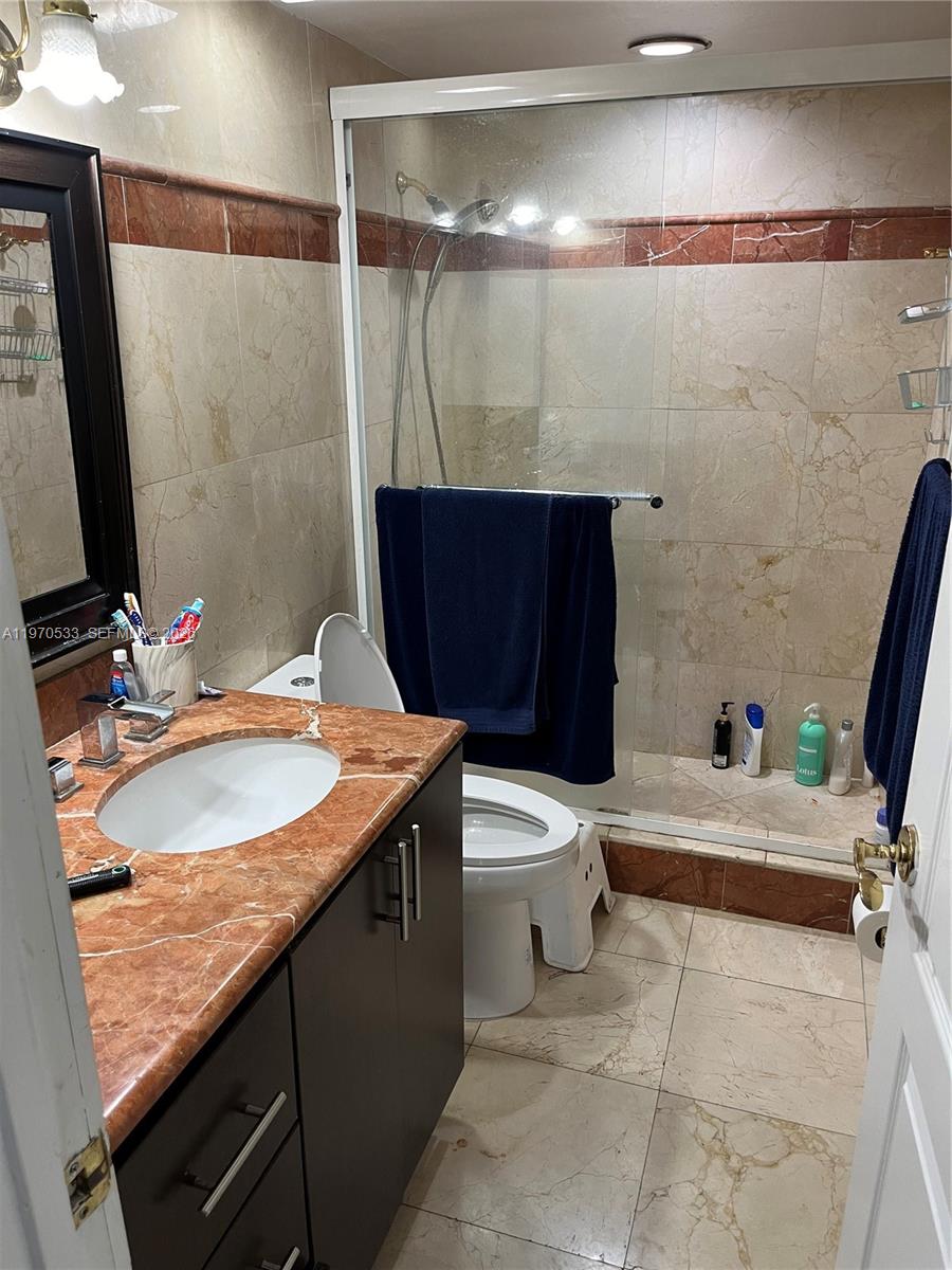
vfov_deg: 67.3
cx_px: 476
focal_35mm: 26
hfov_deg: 53.1
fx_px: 953
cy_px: 635
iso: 80
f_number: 1.6
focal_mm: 5.1
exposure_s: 1/60
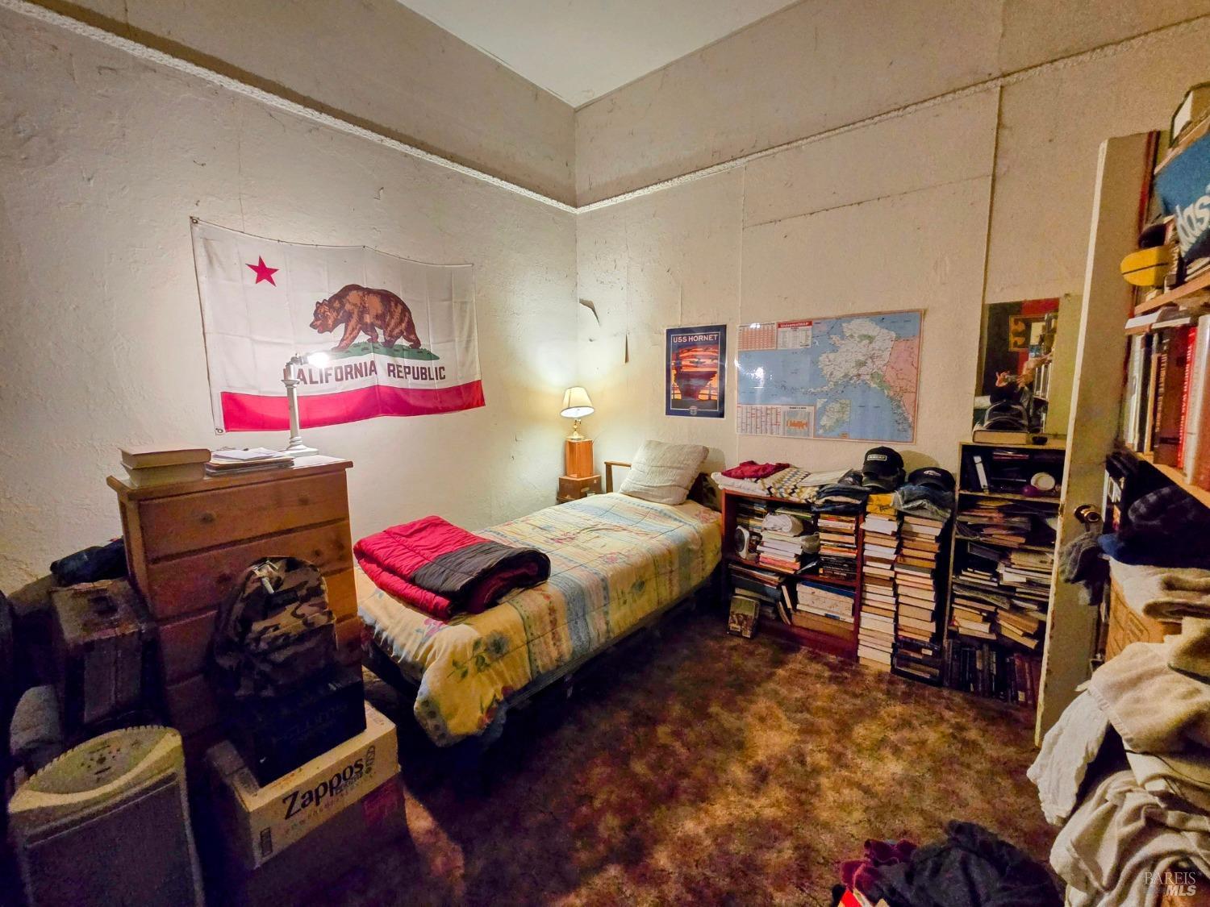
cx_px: 605
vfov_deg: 89.9
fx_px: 454
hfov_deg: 106.2
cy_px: 454
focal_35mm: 13
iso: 800
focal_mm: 2.2
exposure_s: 1/60
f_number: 2.2
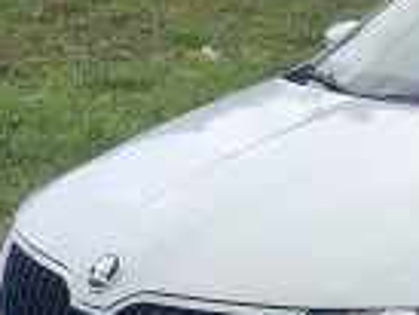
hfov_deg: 16.5
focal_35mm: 112
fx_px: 1357
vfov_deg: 13.1
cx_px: 557
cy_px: 306
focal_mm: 5.89
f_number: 1.89
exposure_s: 1/354
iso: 50
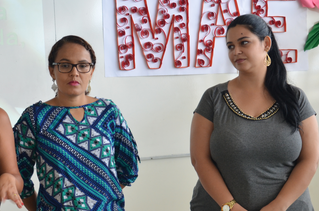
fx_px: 734
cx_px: 126
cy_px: 139
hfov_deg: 24.5
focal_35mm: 83
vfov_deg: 16.4
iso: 640
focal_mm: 32
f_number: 4.2
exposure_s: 1/60
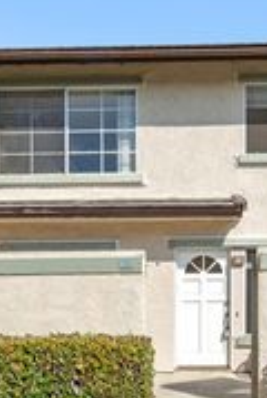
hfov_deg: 34.0
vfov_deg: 49.2
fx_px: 432
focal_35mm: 39
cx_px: 178
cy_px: 237
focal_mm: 14
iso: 200
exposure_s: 1/400
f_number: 10
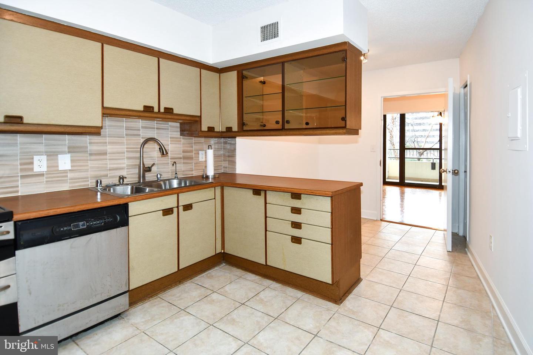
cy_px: 178
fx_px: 266
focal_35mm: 18
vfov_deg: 67.4
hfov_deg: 90.0
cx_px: 266
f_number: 4
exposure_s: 1/60
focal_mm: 12
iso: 450
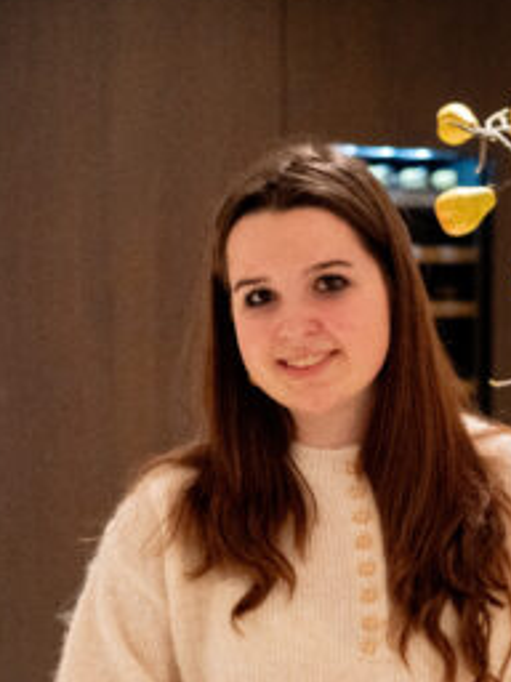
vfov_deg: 21.1
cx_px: 335
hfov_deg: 16.2
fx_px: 1791
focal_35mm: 91
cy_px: 606
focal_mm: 50
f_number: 2.5
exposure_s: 1/500
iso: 8000
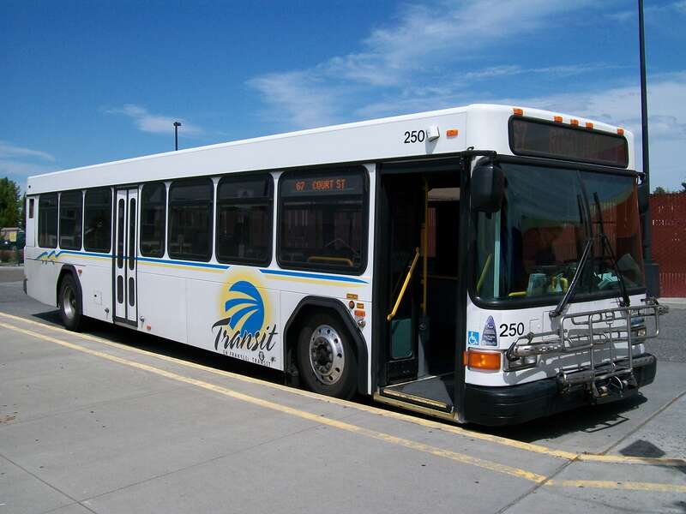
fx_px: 713
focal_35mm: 36
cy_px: 257
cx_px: 343
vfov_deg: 39.7
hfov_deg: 51.4
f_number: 4.8
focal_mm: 6
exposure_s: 1/1000
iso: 80
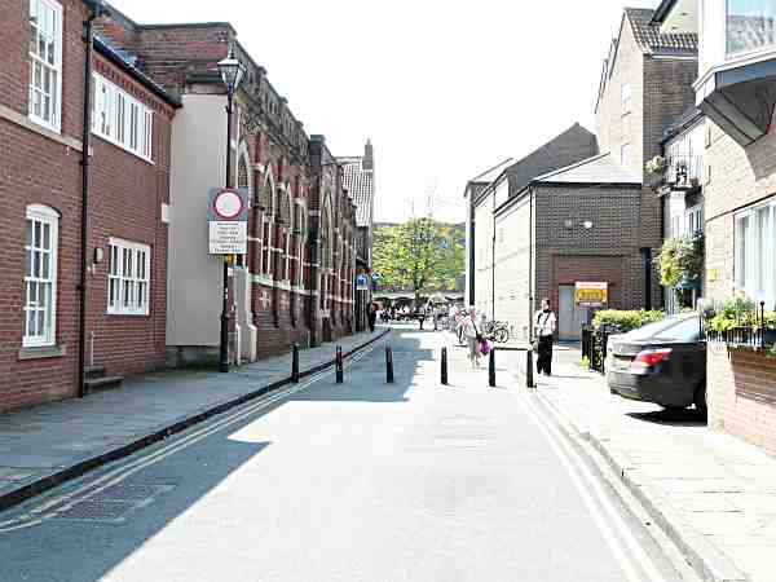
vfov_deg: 36.0
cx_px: 388
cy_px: 291
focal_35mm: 40
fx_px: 897
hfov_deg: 46.8
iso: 100
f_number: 4.5
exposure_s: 1/125
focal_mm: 6.5
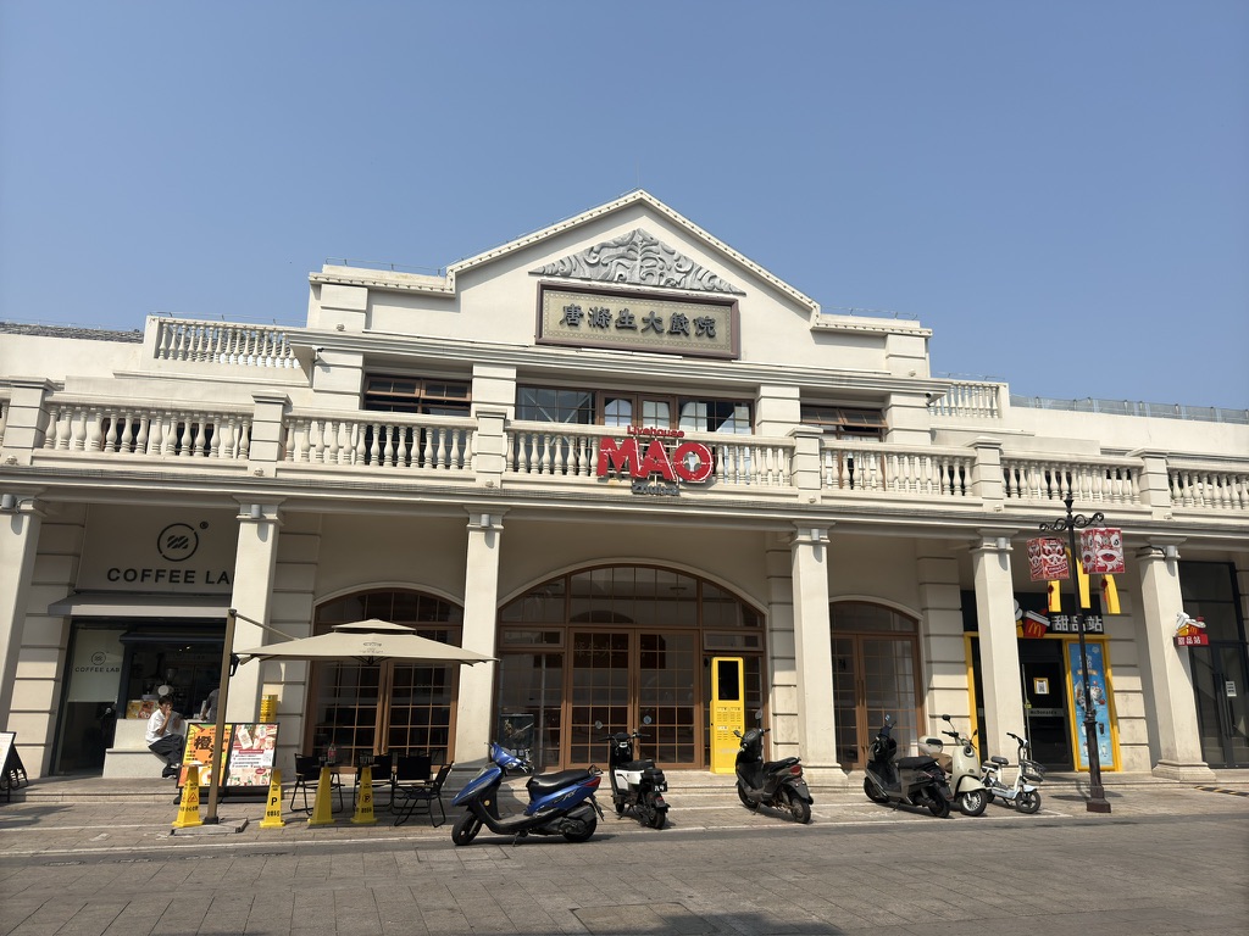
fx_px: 866
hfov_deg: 71.6
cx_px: 624
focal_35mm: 24
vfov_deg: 56.8
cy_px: 468
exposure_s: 1/6329
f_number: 1.78
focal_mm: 6.76
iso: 64
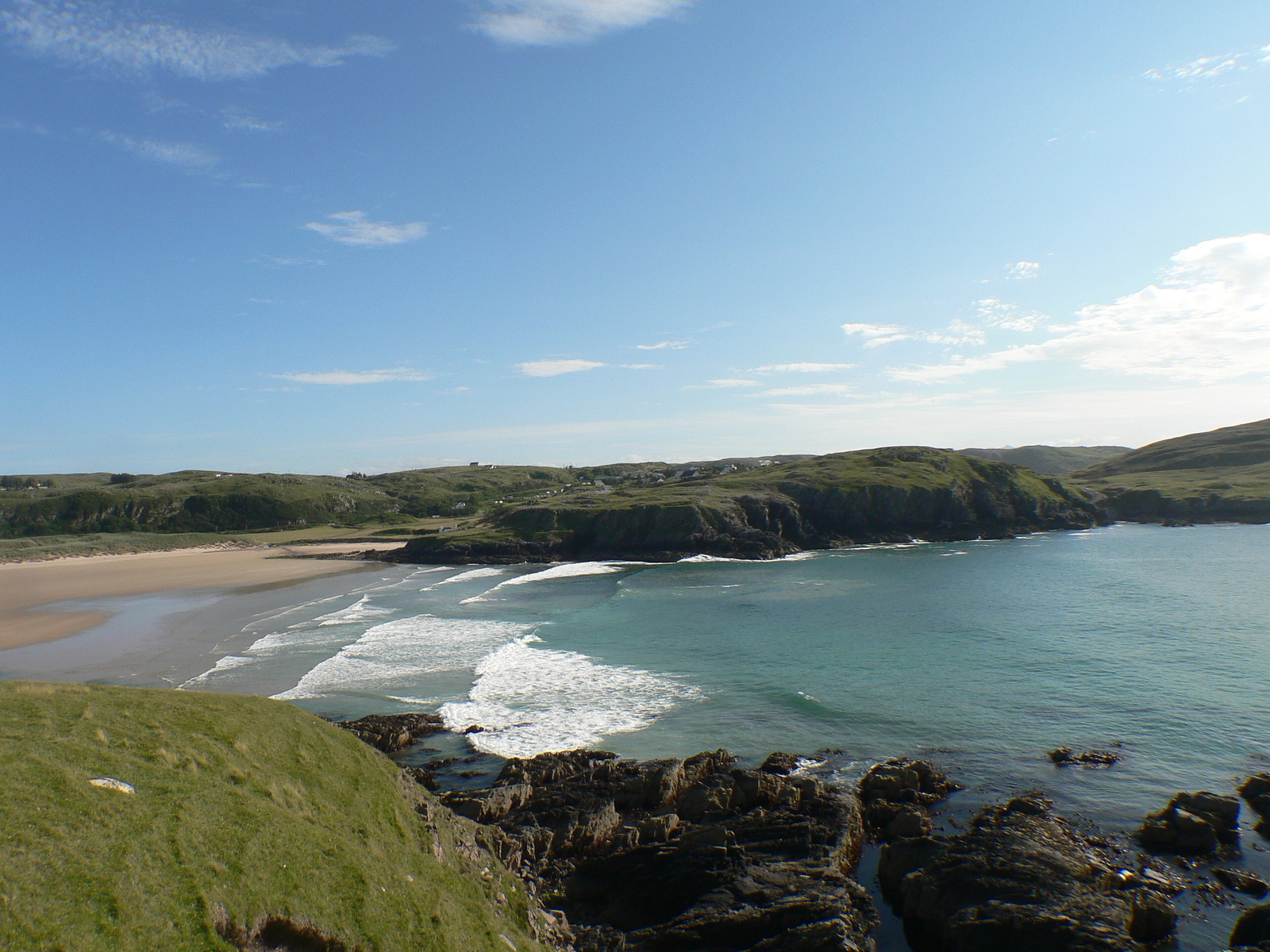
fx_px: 1321
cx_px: 635
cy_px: 476
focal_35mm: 36
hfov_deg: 51.4
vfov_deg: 39.7
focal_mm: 6
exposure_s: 1/400
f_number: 5.6
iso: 80
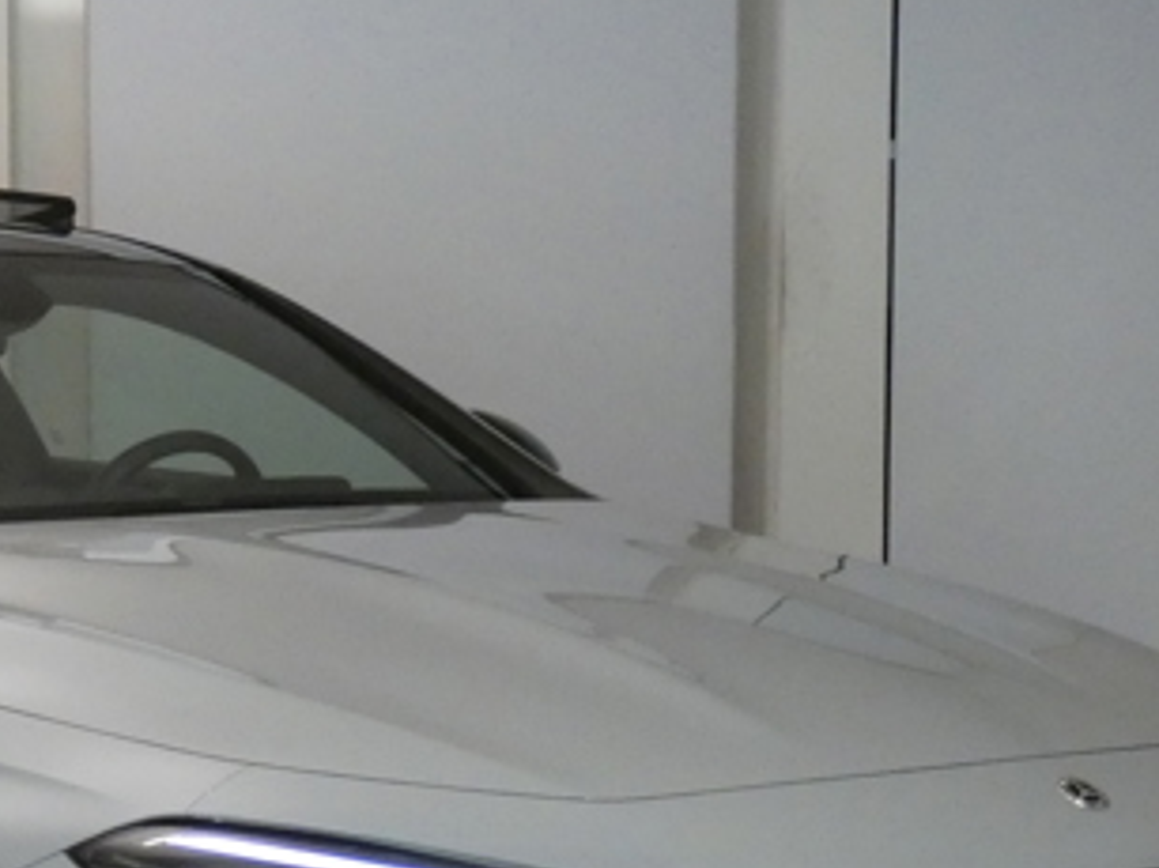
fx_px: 4184
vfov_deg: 11.7
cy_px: 838
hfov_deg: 15.5
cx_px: 57
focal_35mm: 125
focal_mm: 8.6
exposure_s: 1/80
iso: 1000
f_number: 3.8
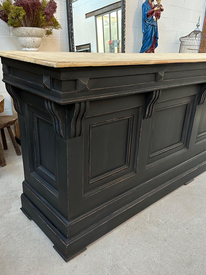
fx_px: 238
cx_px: 106
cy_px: 140
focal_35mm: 30
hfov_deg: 46.8
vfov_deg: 60.0
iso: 250
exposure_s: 1/60
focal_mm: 6.86
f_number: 1.78
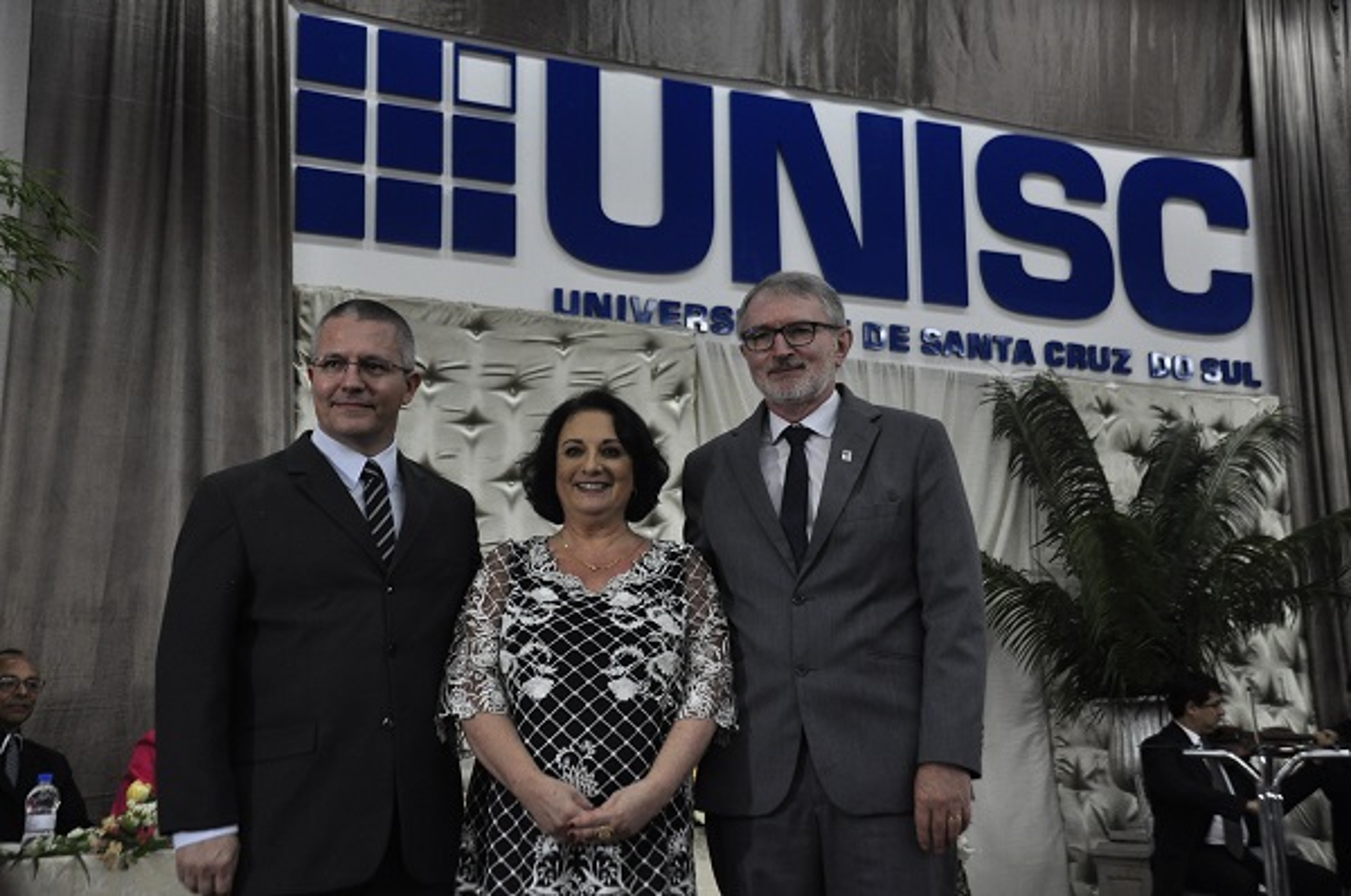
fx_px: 1742
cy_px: 448
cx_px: 676
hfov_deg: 42.4
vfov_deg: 28.8
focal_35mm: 46
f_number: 4
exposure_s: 1/100
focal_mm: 31
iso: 1000
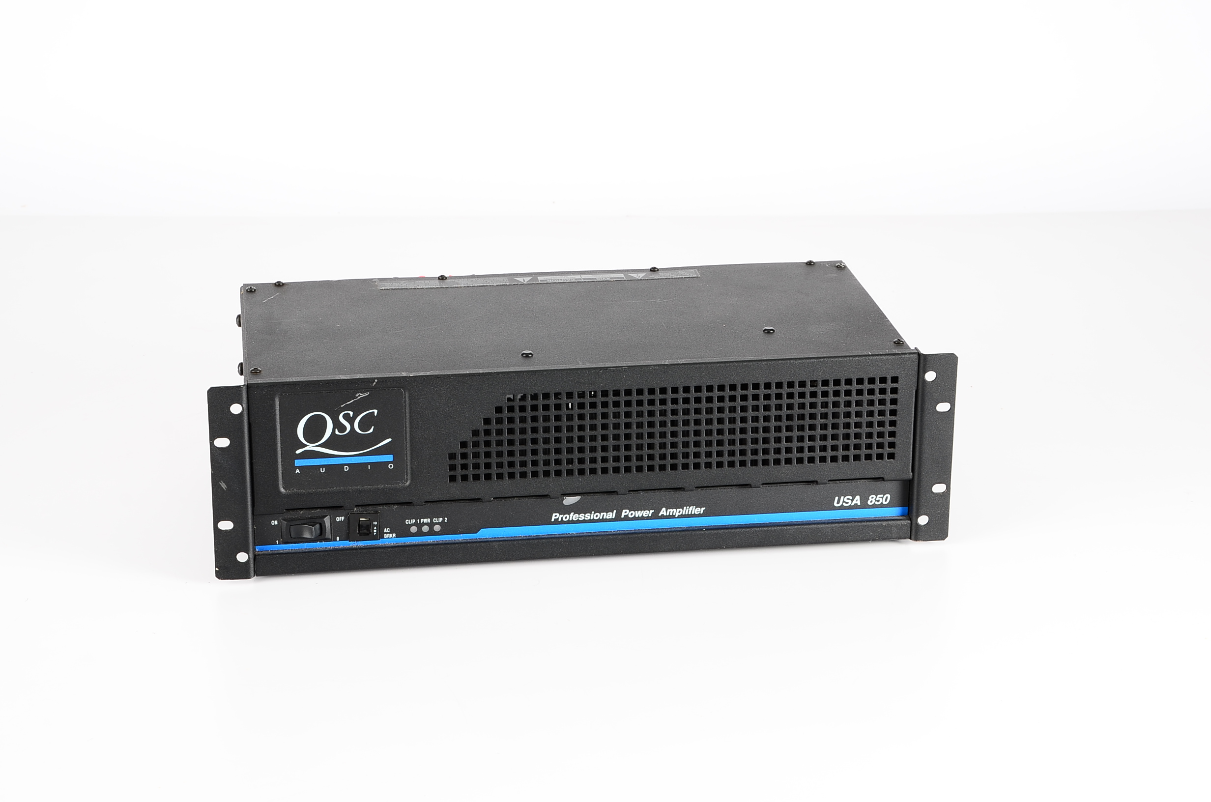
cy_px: 401
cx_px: 606
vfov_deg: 18.1
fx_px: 2518
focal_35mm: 75
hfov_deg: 27.0
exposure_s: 1/160
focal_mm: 50
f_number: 9
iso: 100
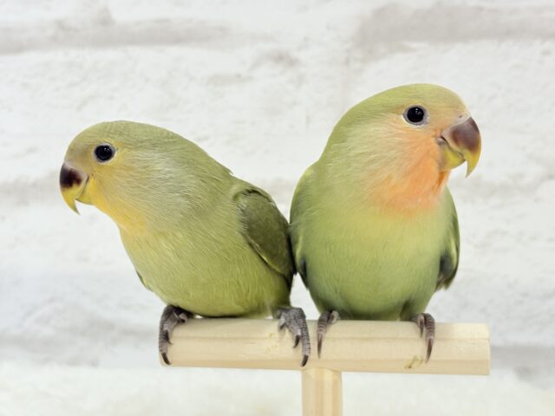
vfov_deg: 28.0
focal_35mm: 52
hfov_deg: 36.8
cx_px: 278
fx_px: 834
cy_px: 208
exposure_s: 1/50
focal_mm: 5.96
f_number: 1.6
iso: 50
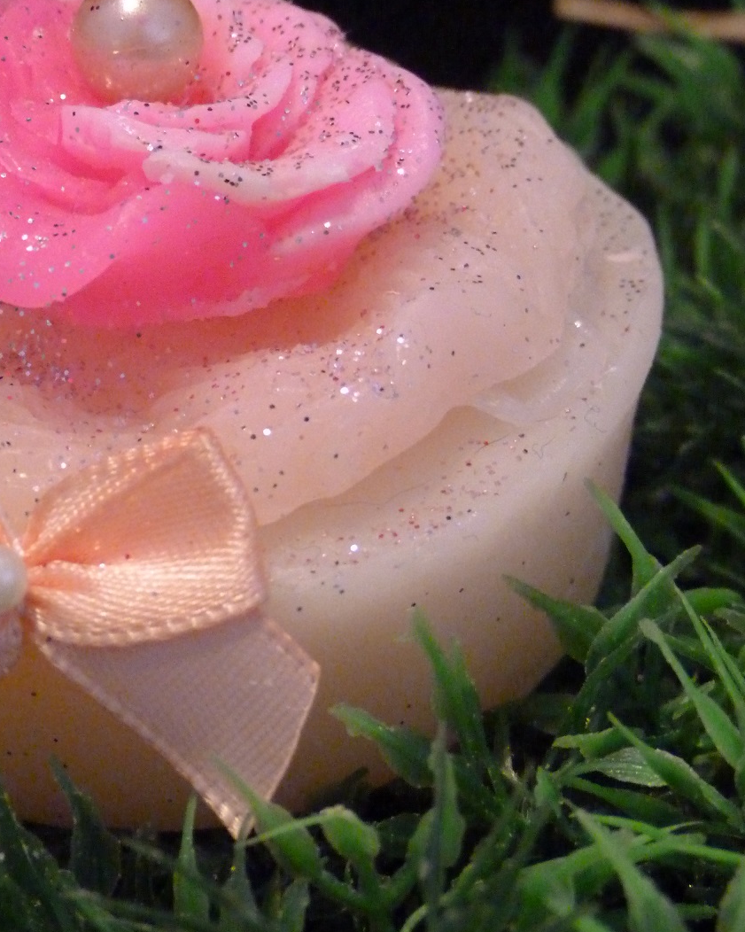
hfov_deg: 9.5
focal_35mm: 162
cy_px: 348
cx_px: 185
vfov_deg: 11.9
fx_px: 4467
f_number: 3.5
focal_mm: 18.2
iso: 800
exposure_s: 1/15
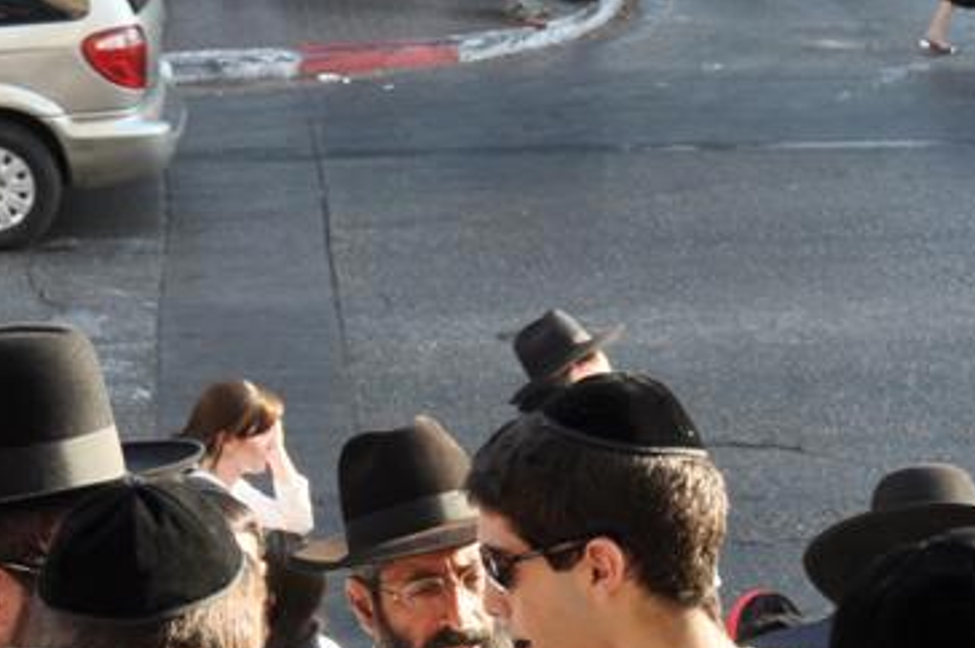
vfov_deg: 11.0
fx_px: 3312
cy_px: 736
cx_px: 372
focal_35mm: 122
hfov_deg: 16.7
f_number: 6.3
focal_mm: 29
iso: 200
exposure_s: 1/160
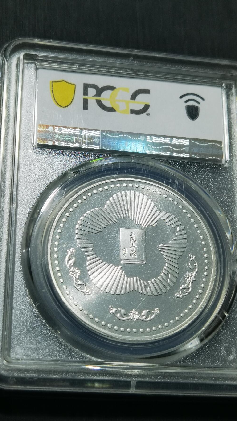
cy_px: 210
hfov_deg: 17.7
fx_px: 760
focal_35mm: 68
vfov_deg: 31.0
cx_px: 123
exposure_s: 1/100
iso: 64
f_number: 1.9
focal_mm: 6.67
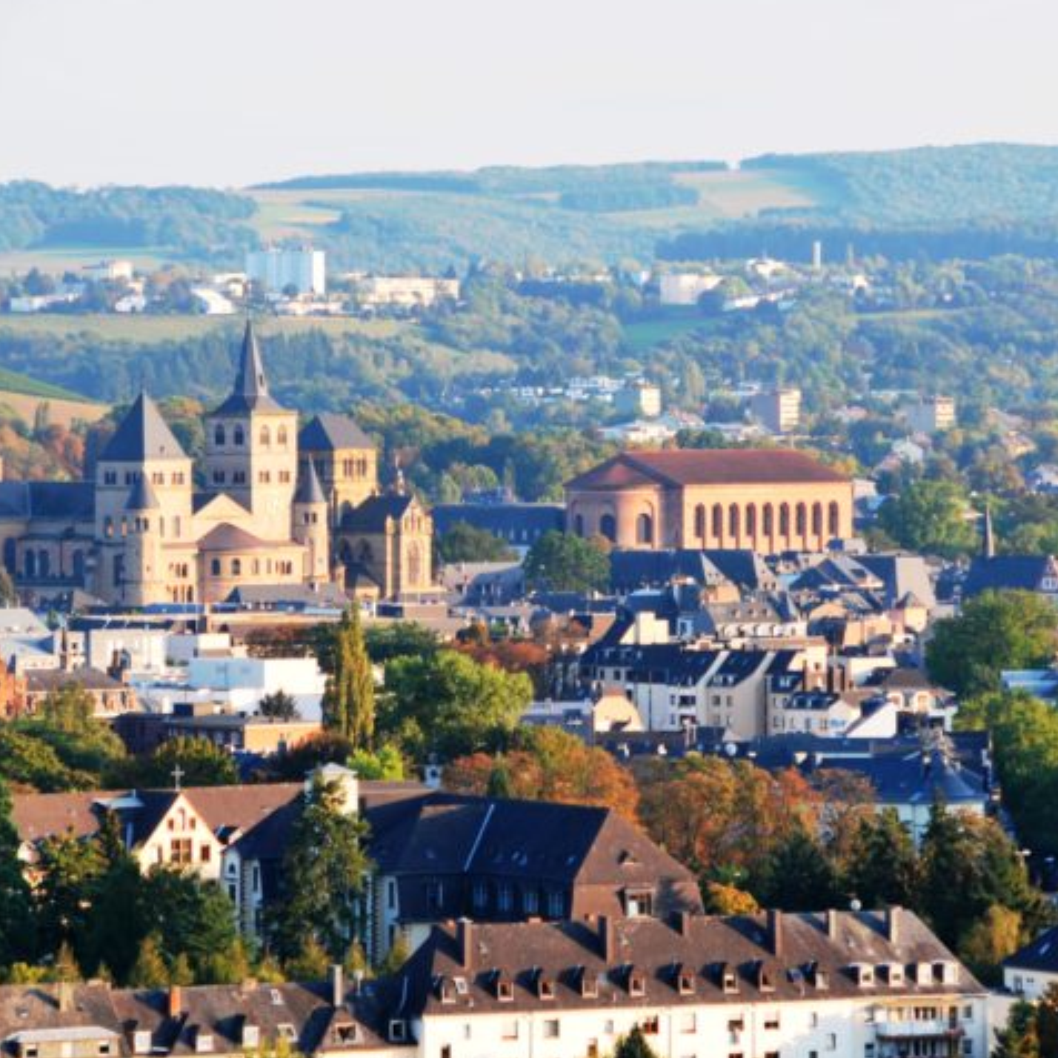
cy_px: 500
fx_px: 7953
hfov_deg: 7.6
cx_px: 562
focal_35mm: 230
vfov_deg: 7.6
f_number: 6.3
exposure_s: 1/160
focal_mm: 112
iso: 200
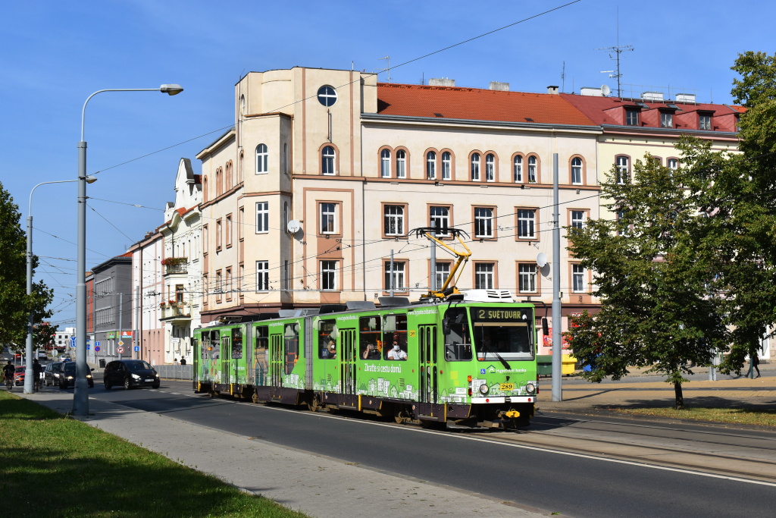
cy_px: 259
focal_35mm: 54
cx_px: 388
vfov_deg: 25.1
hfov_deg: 36.9
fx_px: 1164
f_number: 11
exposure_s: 1/500
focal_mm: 36
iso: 200
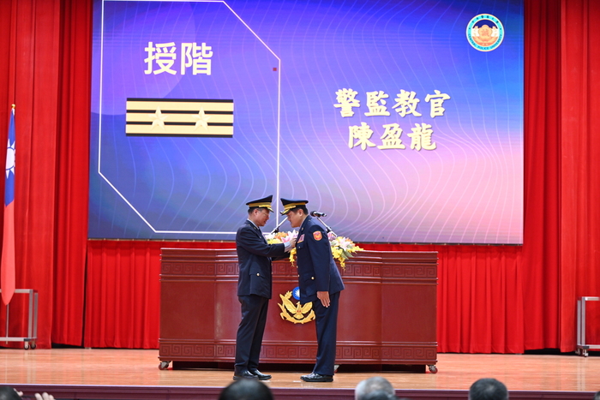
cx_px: 300
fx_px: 1567
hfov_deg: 21.7
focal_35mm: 94
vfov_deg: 14.6
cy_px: 200
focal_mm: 94
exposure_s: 1/160
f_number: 2.8
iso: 800
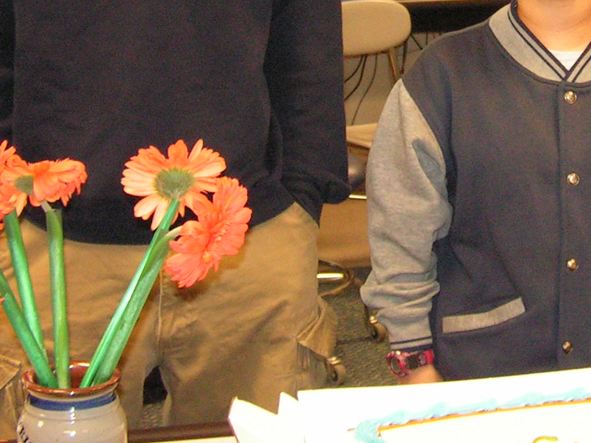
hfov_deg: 20.2
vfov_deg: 15.2
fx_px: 1622
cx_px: 550
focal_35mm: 95
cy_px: -18
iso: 200
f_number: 2.8
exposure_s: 1/40
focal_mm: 6.3
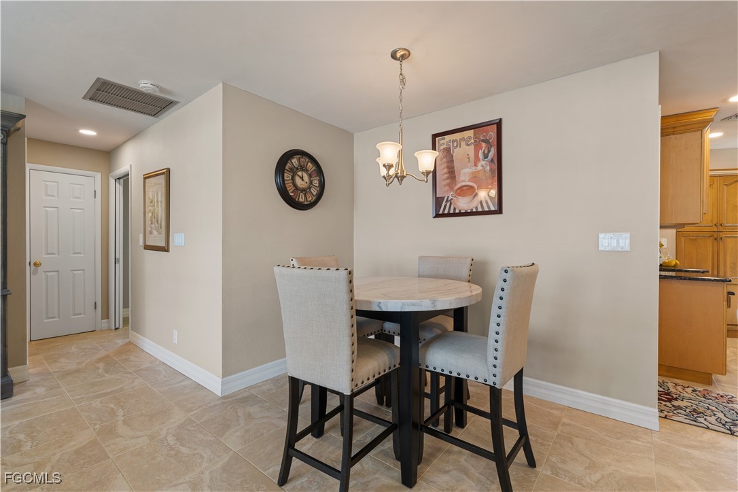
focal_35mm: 16
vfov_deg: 73.7
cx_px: 369
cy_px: 246
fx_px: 328
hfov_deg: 96.7
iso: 200
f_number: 9
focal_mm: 16
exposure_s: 1/2
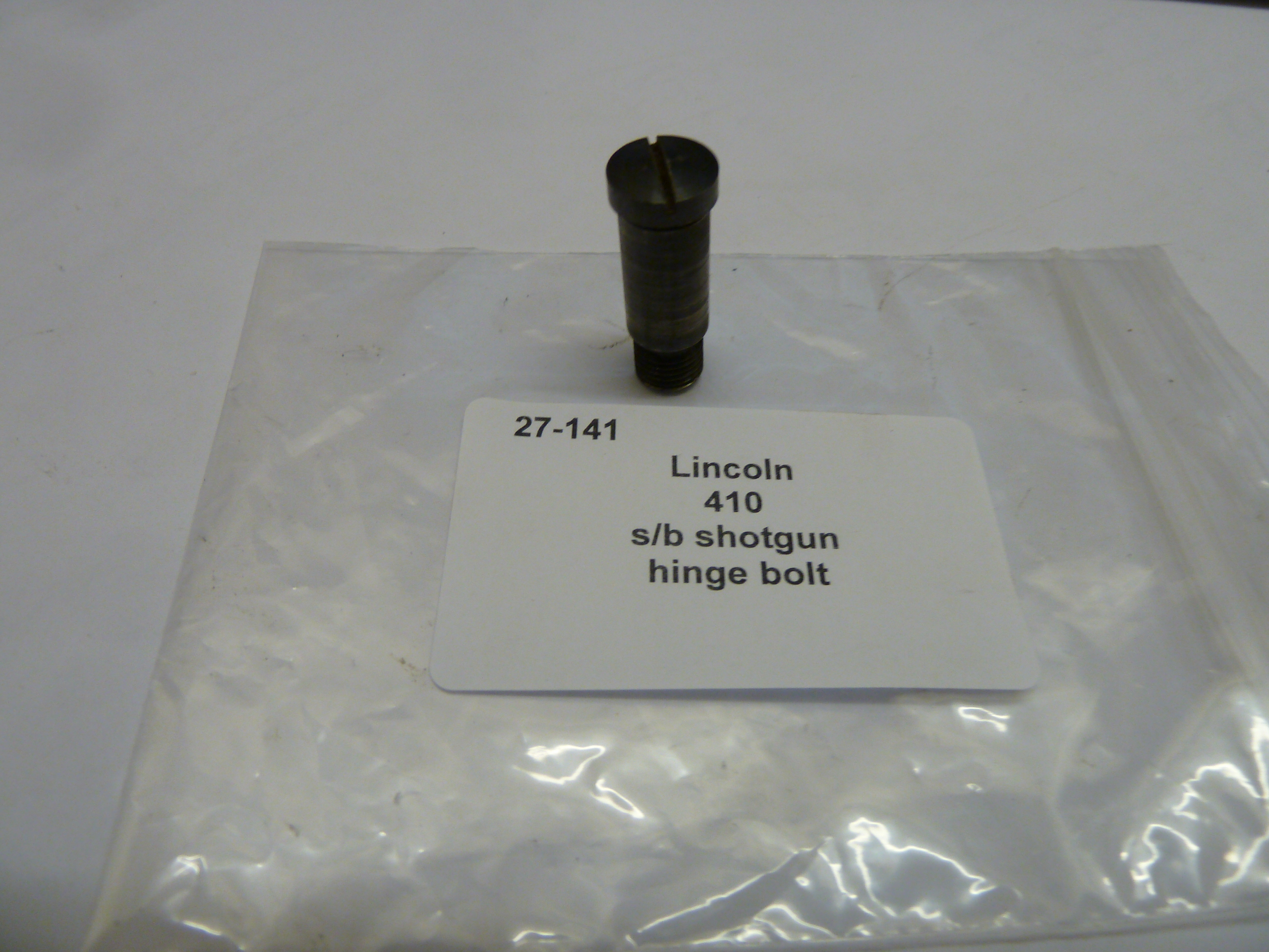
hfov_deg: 69.4
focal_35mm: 25
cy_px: 476
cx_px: 634
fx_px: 916
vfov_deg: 54.9
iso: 160
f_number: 3.3
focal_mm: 4.1
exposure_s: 1/30
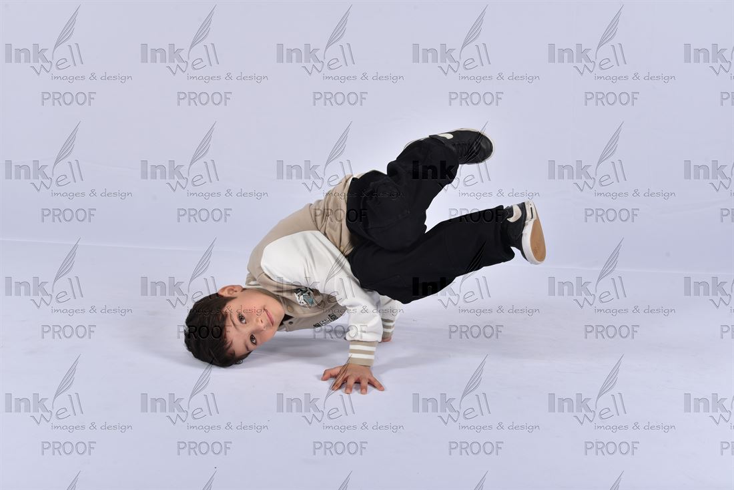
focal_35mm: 38
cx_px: 367
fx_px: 775
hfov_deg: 50.7
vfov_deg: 35.1
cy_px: 245
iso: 250
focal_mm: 38
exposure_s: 1/200
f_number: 8
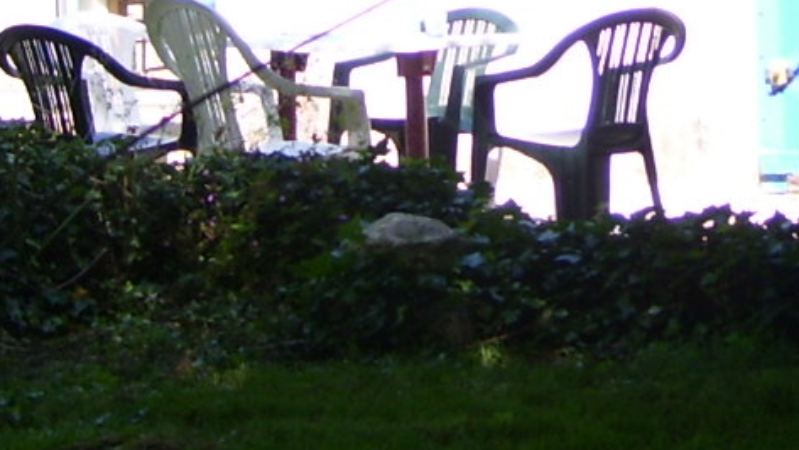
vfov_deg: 8.5
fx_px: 2987
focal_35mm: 141
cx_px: 610
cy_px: -159
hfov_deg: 15.2
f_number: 2.7
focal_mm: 6
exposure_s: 1/350
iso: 80
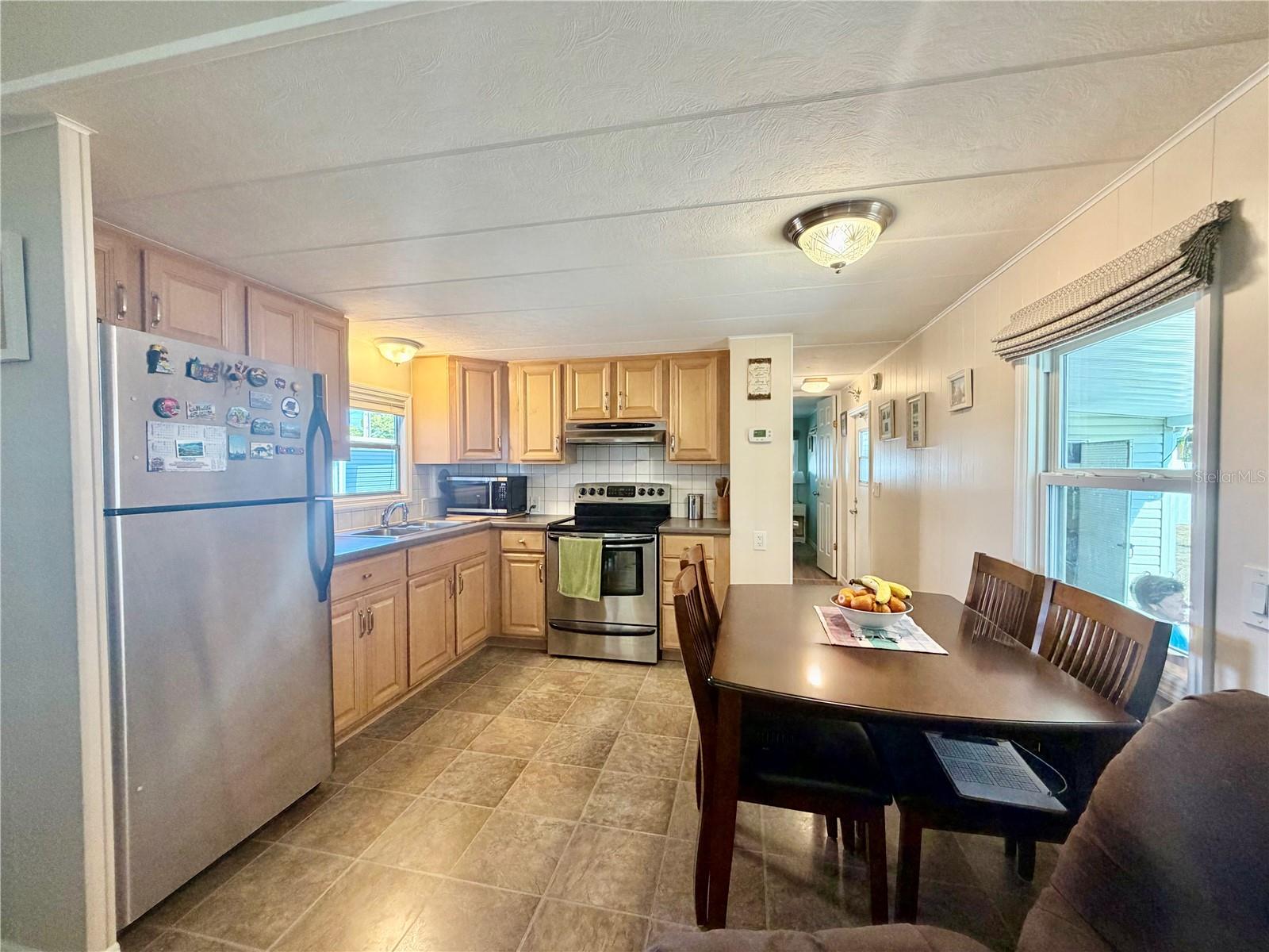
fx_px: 513
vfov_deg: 85.7
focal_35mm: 14
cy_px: 476
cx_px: 634
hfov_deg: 102.1
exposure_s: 1/60
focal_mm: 2.22
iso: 200
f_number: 2.2
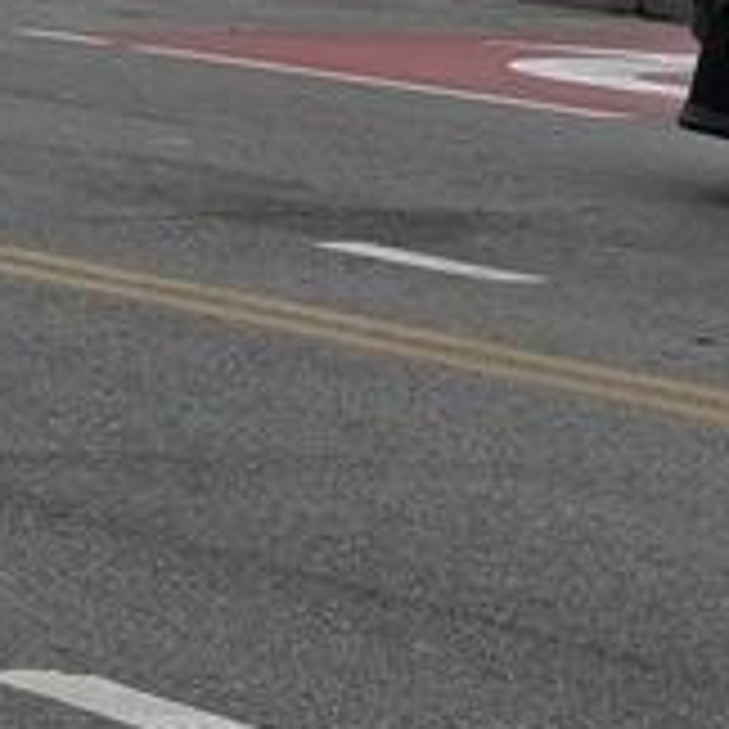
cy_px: -742
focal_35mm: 181
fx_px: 4313
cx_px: -1786
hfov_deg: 7.8
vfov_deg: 9.1
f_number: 1.7
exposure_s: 1/1290
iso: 80
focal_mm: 6.3
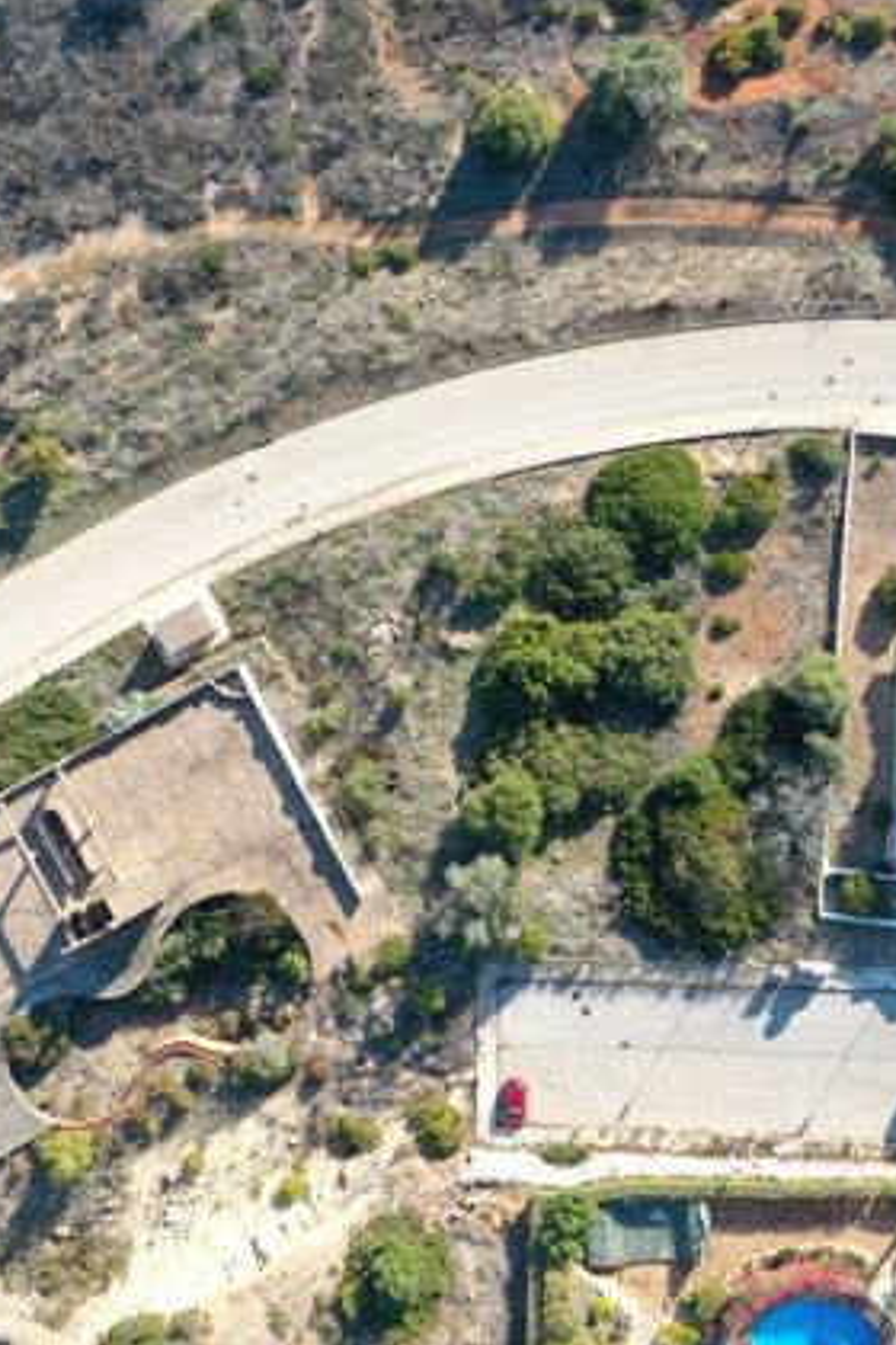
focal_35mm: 47
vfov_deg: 41.9
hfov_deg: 28.6
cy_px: 615
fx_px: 1755
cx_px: 472
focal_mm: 10.26
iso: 100
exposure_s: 1/200
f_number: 4.5
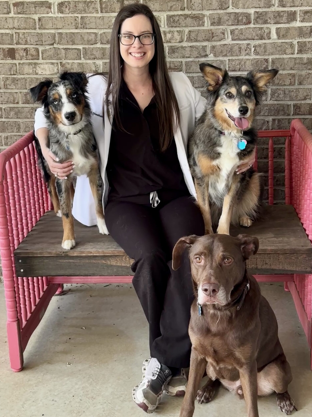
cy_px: 209
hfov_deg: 29.7
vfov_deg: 38.9
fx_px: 589
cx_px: 155
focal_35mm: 49
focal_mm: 6.86
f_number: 1.78
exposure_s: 1/115
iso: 80
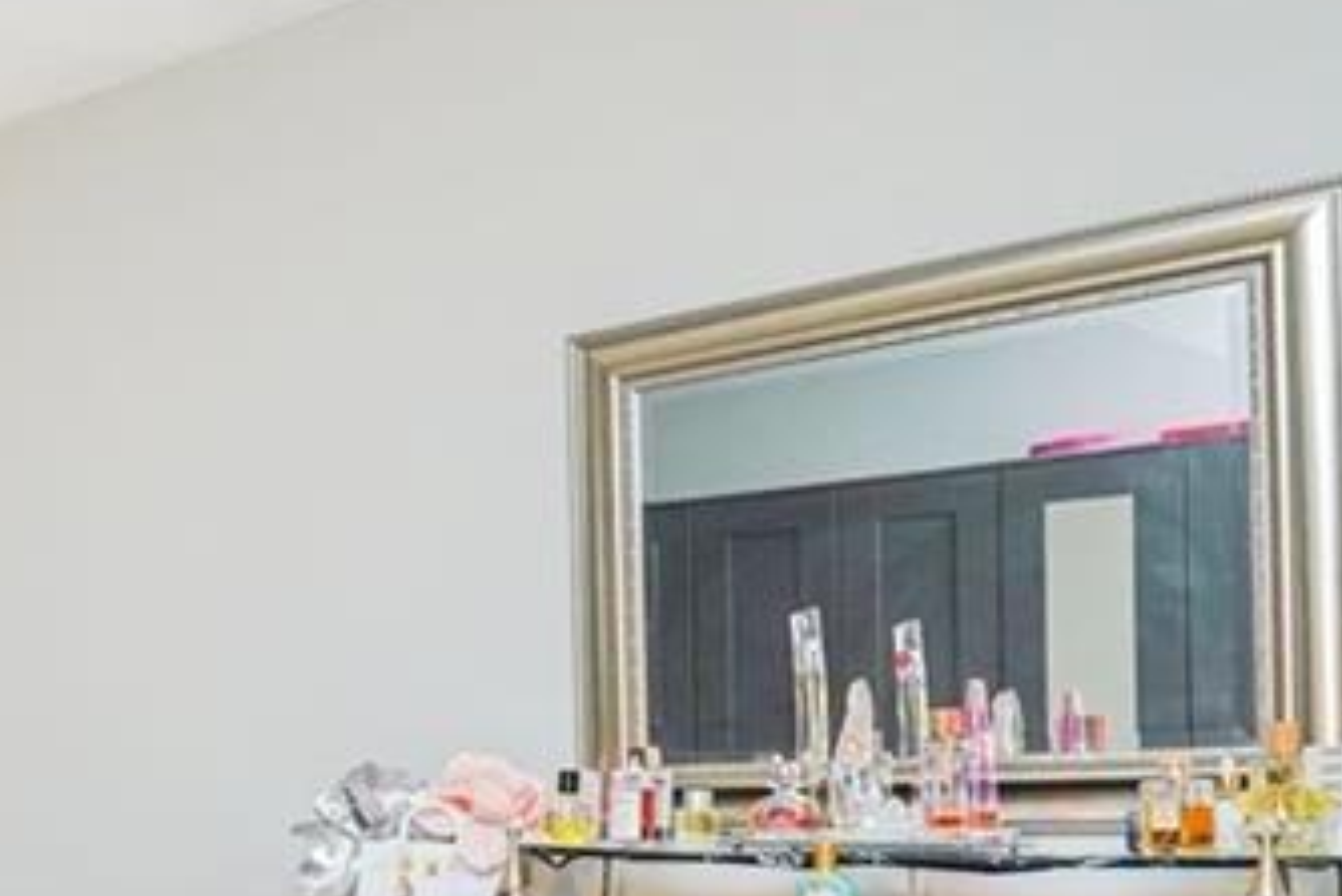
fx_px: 1884
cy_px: 800
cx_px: -297
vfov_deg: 25.9
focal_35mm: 51
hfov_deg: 32.1
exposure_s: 1/30
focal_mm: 16.5
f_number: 4
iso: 1000
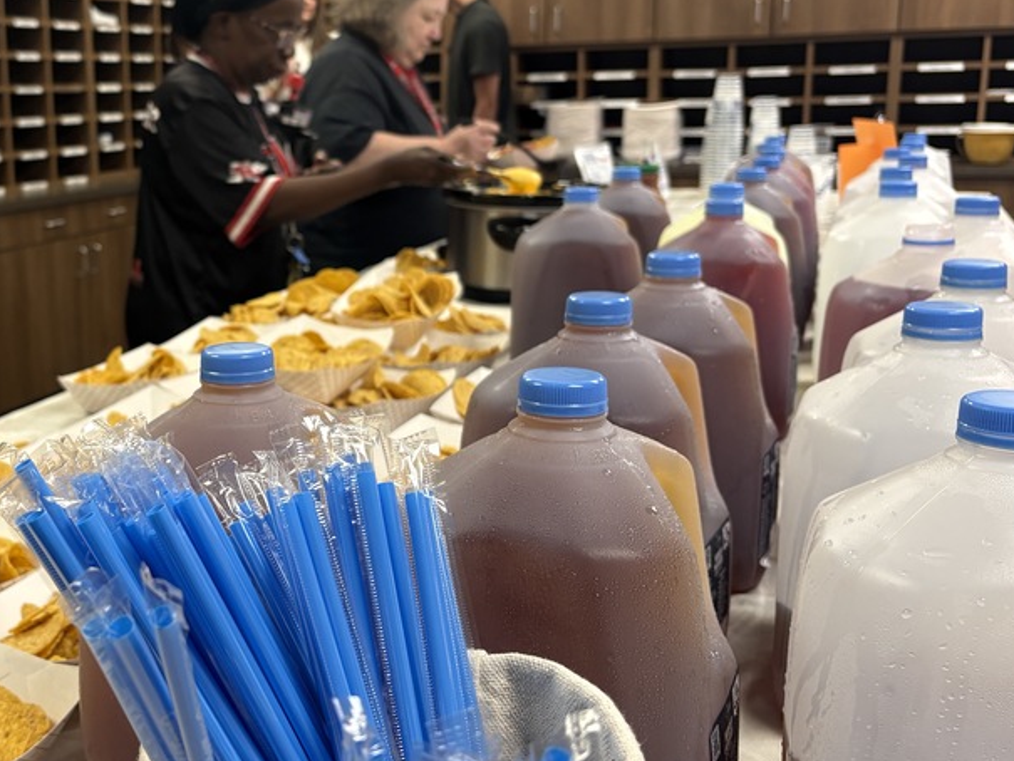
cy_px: 339
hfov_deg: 41.5
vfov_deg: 32.9
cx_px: 235
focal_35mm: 44
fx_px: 1289
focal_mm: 5.96
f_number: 1.6
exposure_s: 1/60
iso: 125
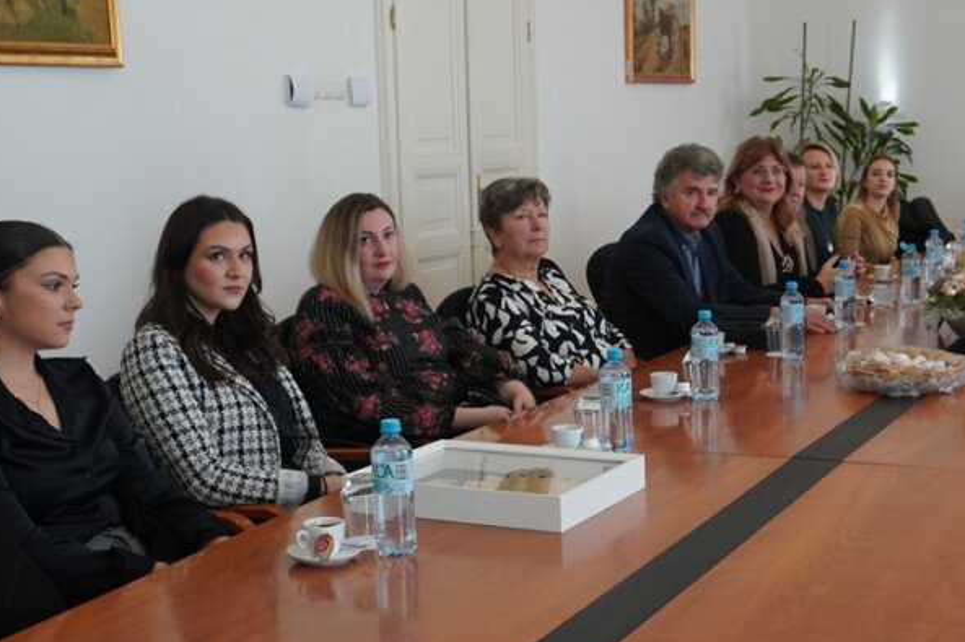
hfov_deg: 34.8
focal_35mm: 57
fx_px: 1527
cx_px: 613
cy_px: 331
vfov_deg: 23.8
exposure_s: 1/125
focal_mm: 22
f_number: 5.6
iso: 1250
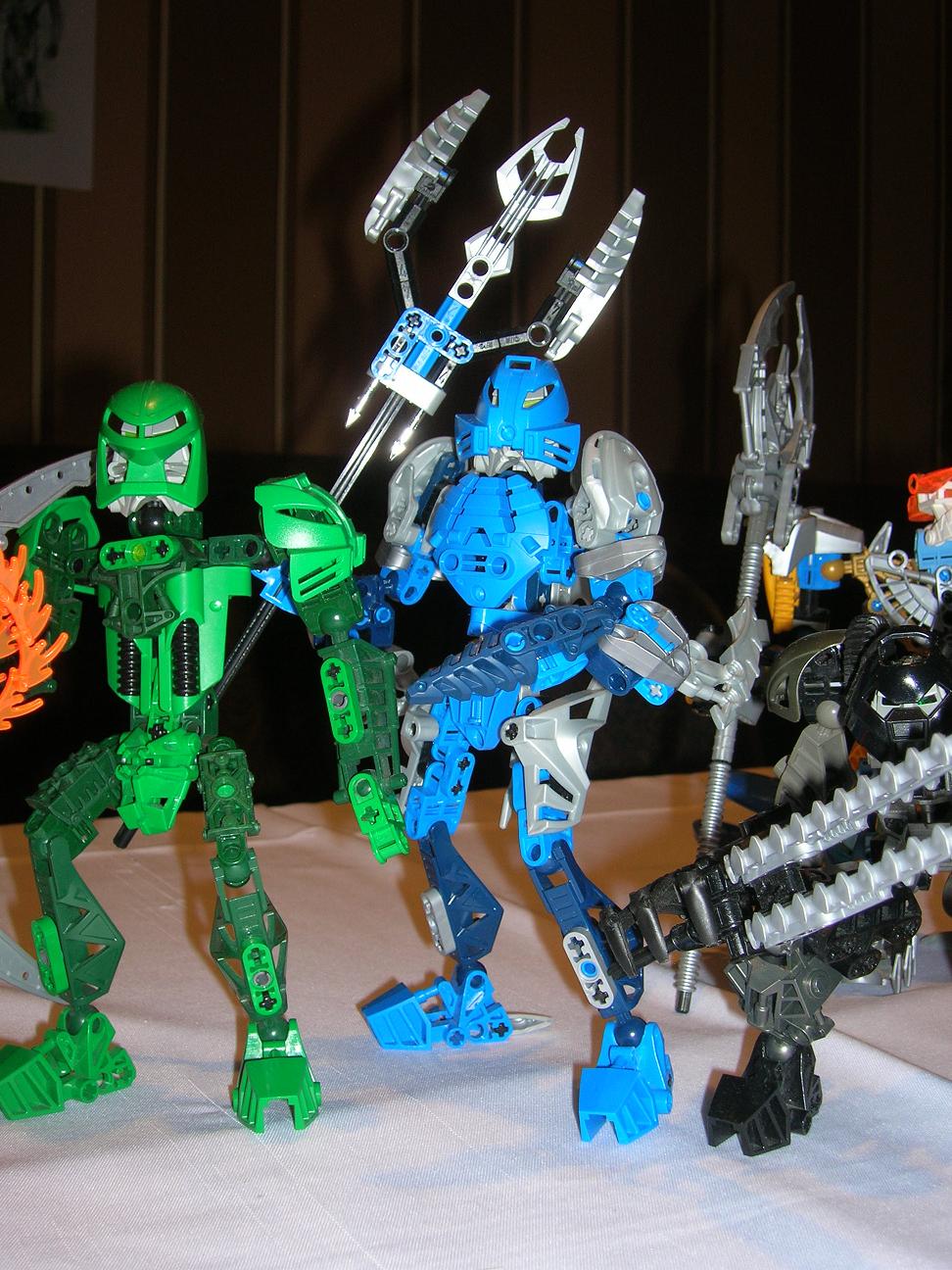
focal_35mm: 38
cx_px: 476
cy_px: 635
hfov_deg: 37.7
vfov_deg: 49.0
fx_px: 1393
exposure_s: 1/60.1
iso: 50
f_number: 3
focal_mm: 6.4
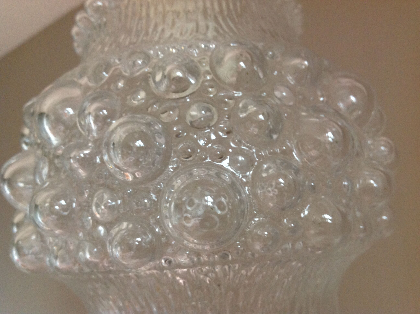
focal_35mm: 35
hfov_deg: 52.7
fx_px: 424
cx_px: 210
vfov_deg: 40.6
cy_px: 157
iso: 200
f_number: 2.4
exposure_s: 1/15
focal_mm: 4.28
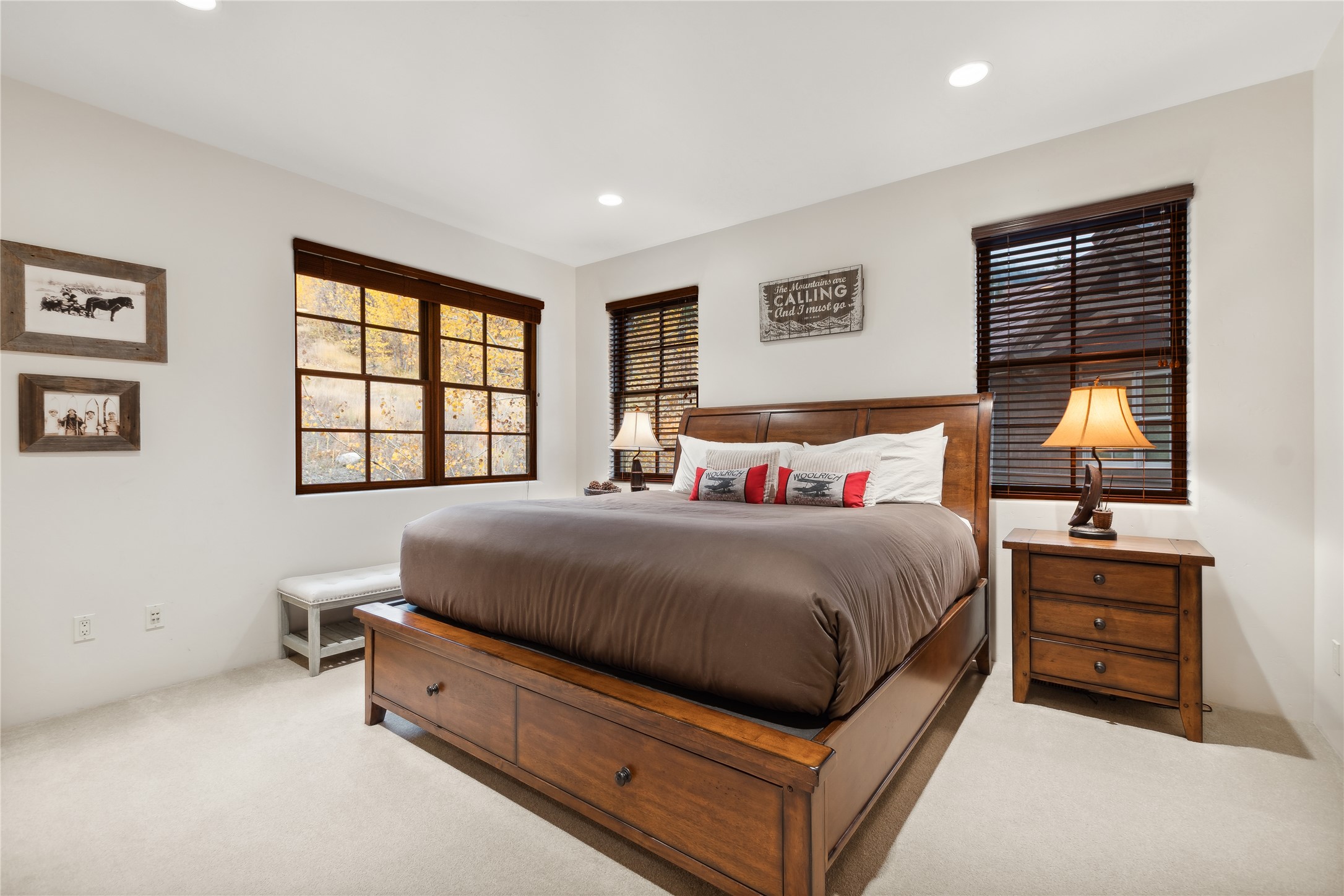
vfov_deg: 77.3
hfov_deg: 100.4
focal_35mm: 15
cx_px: 672
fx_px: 560
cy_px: 448
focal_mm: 10
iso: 100
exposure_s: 1/2
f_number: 6.3
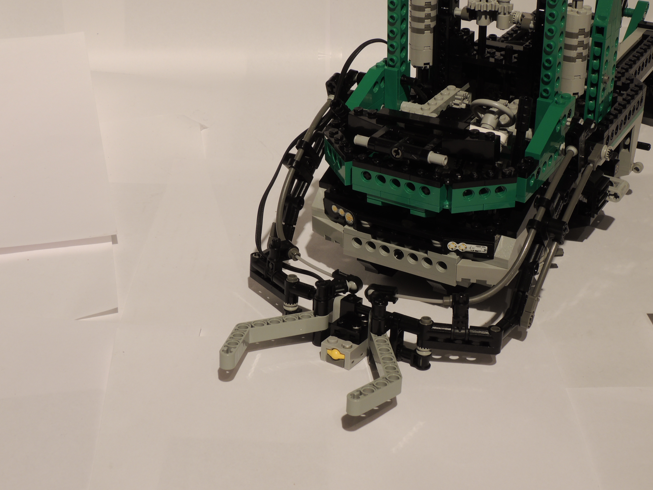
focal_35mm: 56
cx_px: 330
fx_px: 1056
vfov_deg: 26.1
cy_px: 249
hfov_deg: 34.4
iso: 100
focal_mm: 9.8
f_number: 6.5
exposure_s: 1/2.5
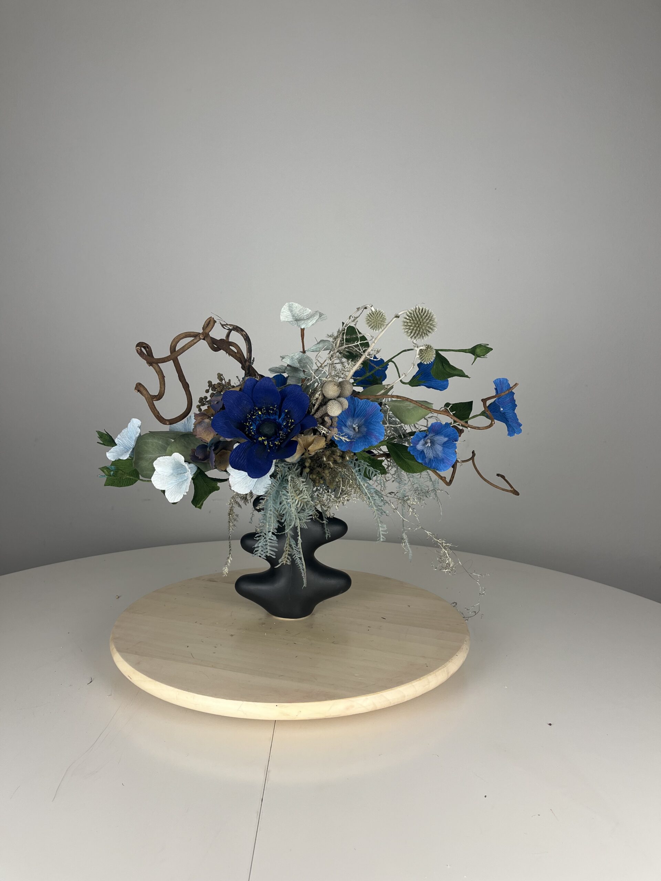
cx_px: 330
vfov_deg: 67.3
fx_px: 662
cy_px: 440
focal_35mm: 26
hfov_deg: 53.1
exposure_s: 1/151
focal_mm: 5.1
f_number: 1.6
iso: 32
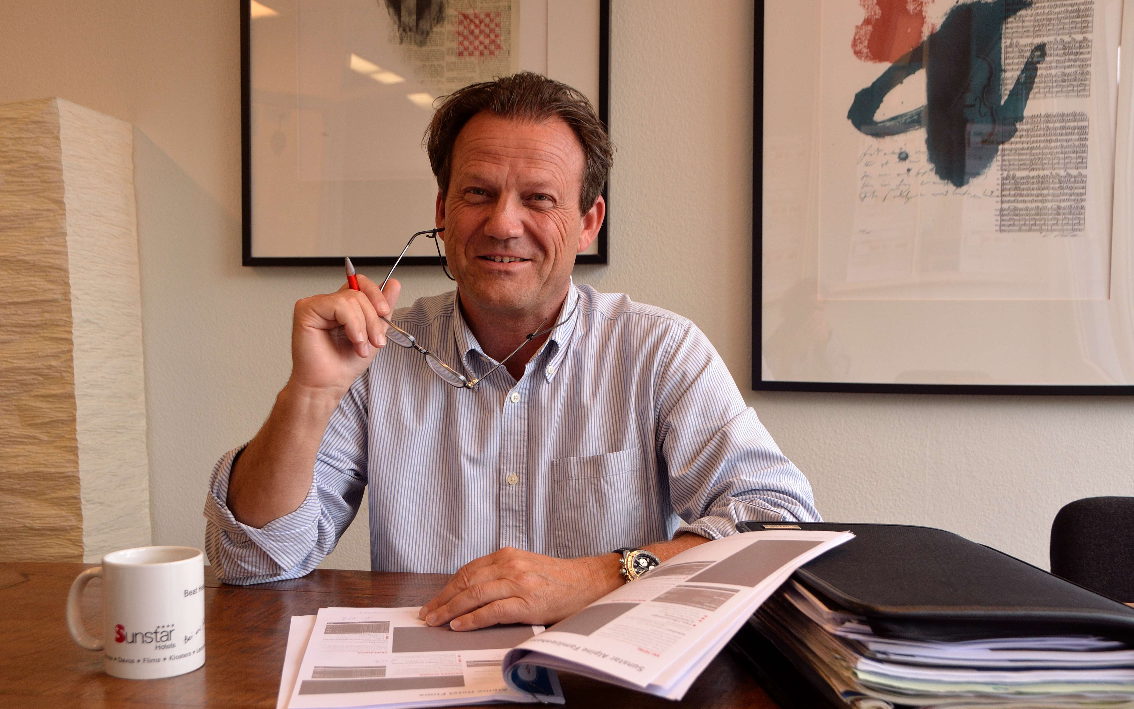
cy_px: 353
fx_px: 1144
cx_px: 566
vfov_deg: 34.4
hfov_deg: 52.7
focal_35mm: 37
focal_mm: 24
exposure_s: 1/100
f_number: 5
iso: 400
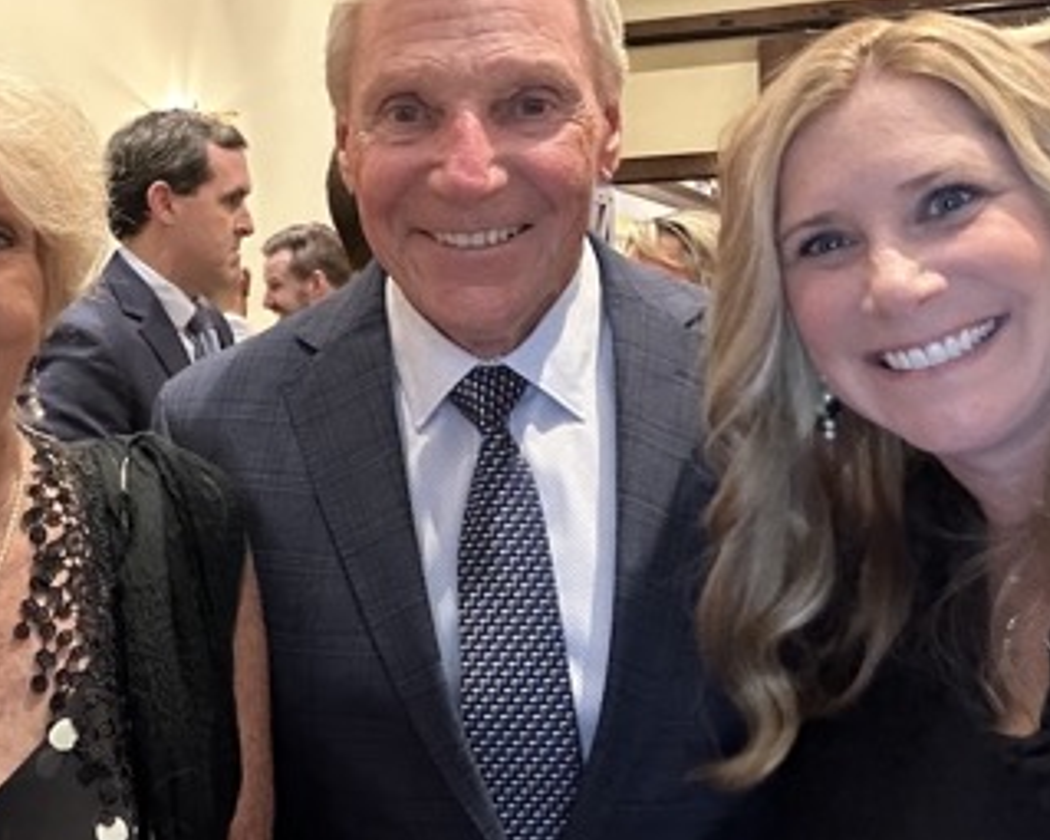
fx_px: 1398
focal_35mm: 45
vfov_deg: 33.2
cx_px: 273
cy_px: 290
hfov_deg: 40.1
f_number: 1.9
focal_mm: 2.69
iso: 640
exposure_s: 1/20
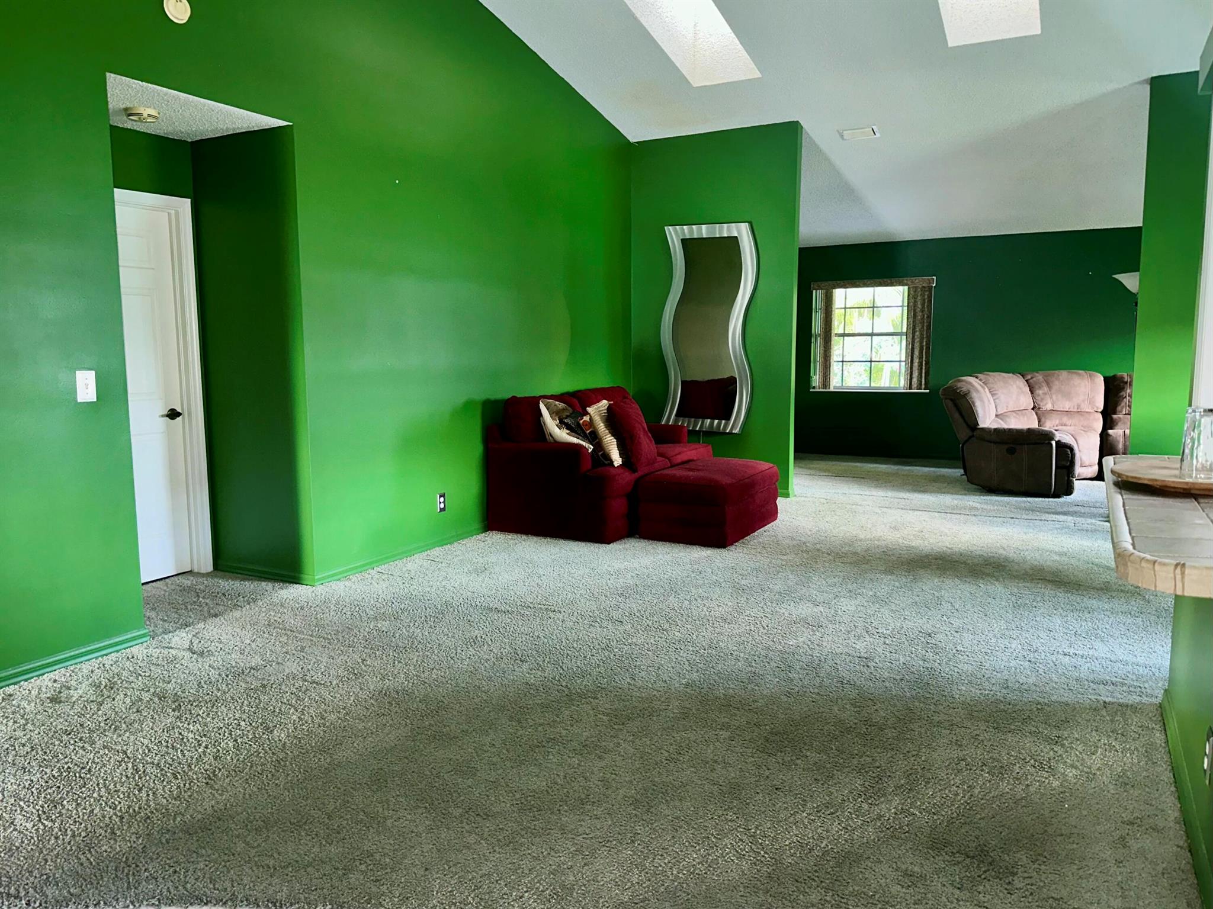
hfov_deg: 71.6
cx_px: 606
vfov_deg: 56.8
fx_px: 841
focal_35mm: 24
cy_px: 454
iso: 80
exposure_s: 1/13
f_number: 1.78
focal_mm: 6.86
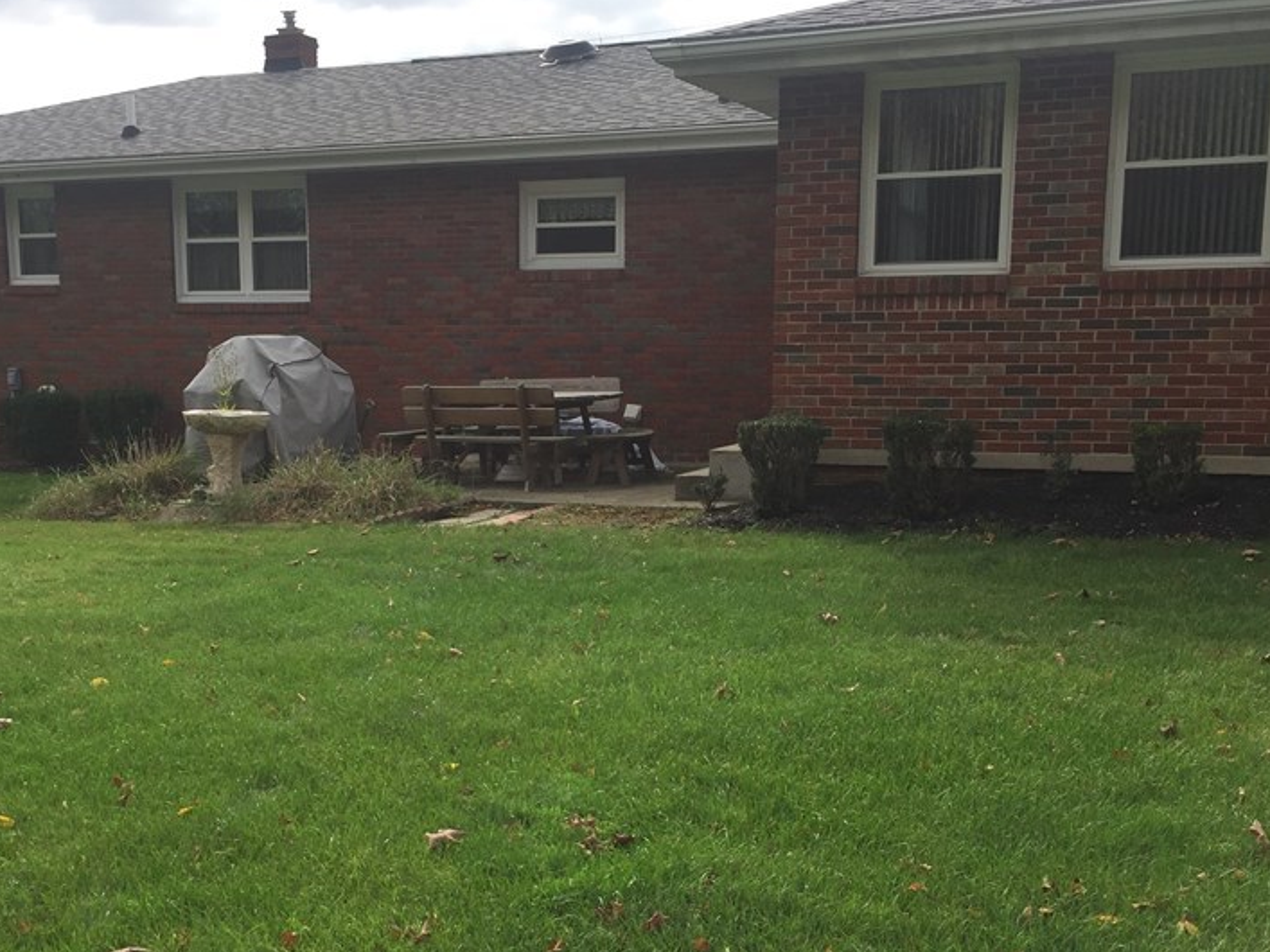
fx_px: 1541
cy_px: 591
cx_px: 566
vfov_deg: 34.2
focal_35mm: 42
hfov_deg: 44.7
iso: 32
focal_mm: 4.15
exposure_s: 1/898
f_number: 2.2
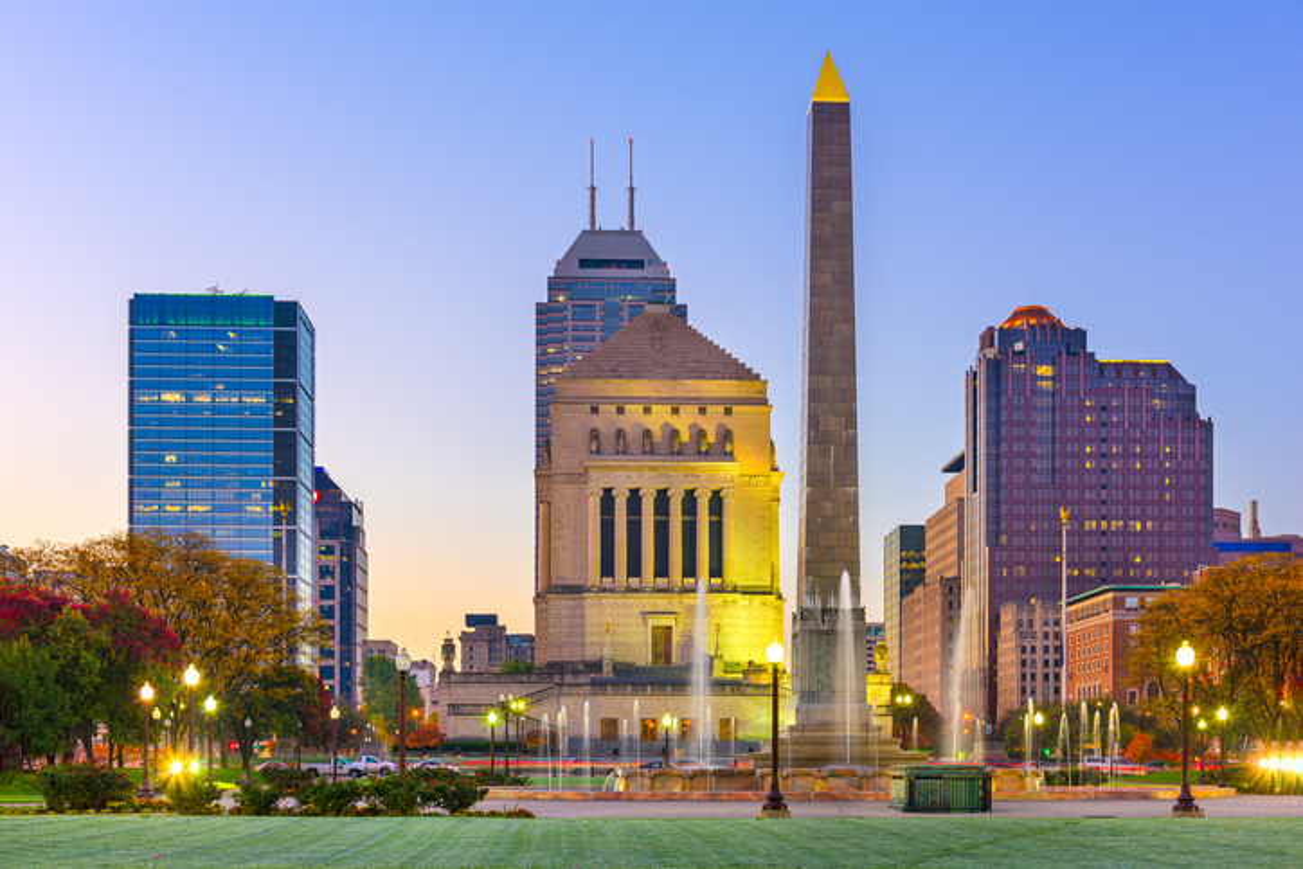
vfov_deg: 29.9
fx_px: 1629
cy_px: 434
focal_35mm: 45
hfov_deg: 43.6
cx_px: 652
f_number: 11
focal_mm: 45
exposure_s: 3
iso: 64
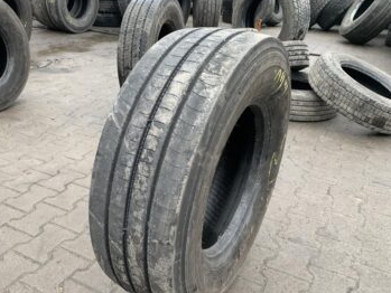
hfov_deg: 56.3
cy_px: 171
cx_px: 153
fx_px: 362
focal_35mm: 32
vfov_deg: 44.0
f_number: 1.8
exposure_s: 1/92
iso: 100
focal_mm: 4.25
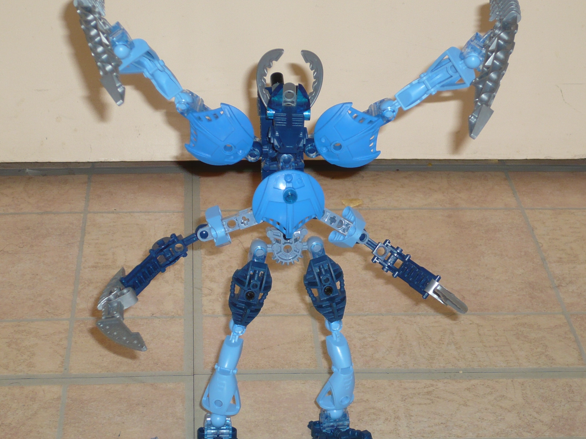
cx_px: 293
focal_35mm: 108
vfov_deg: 13.7
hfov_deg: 18.2
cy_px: 220
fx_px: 1828
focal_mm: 13
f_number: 4.3
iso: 100
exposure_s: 1/30
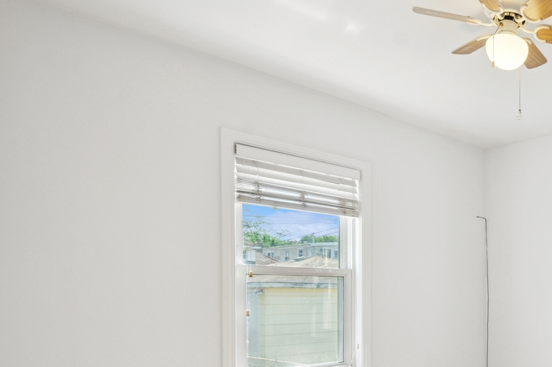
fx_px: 460
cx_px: 551
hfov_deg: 50.3
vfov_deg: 41.1
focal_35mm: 30
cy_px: 311
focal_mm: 10
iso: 200
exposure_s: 1/15
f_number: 11
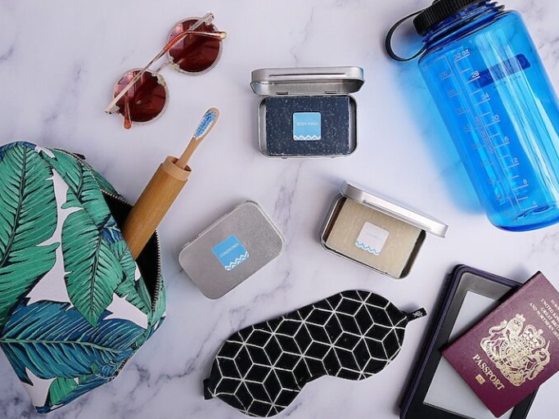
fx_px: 436
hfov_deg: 65.3
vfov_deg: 51.3
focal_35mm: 27
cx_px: 291
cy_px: 191
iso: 200
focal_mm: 12
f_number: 4
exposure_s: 1/125
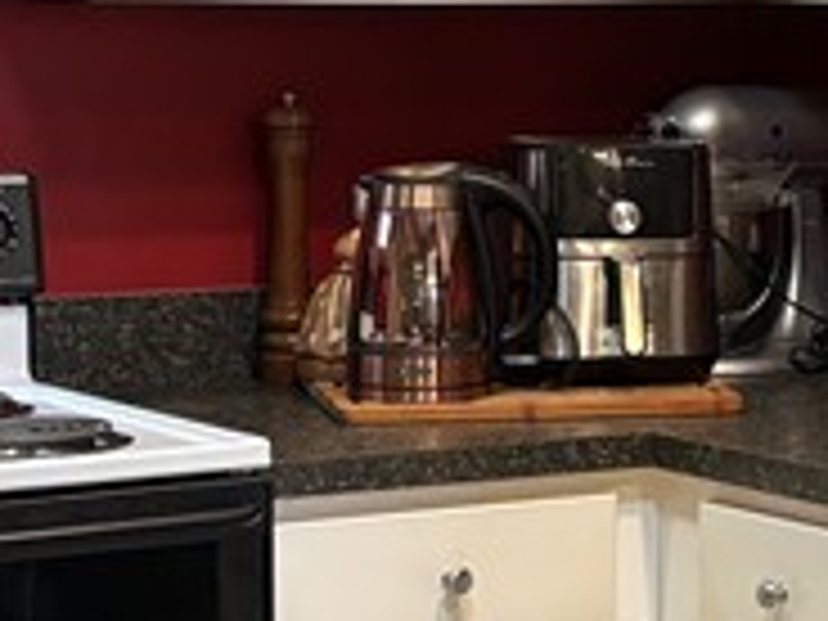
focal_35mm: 145
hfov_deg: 13.3
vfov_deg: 10.2
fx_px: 3468
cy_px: 216
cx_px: 936
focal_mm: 5.96
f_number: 1.6
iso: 200
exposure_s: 1/60
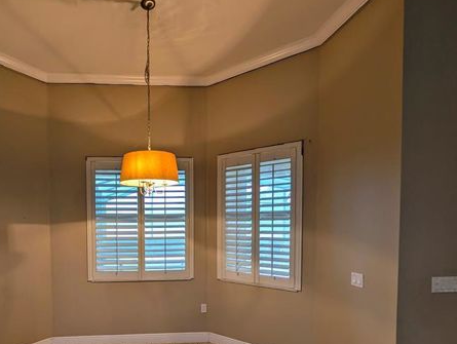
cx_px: 145
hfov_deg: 81.2
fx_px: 251
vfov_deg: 67.0
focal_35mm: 19
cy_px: 228
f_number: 1.7
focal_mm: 2.02
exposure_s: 1/60
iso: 92
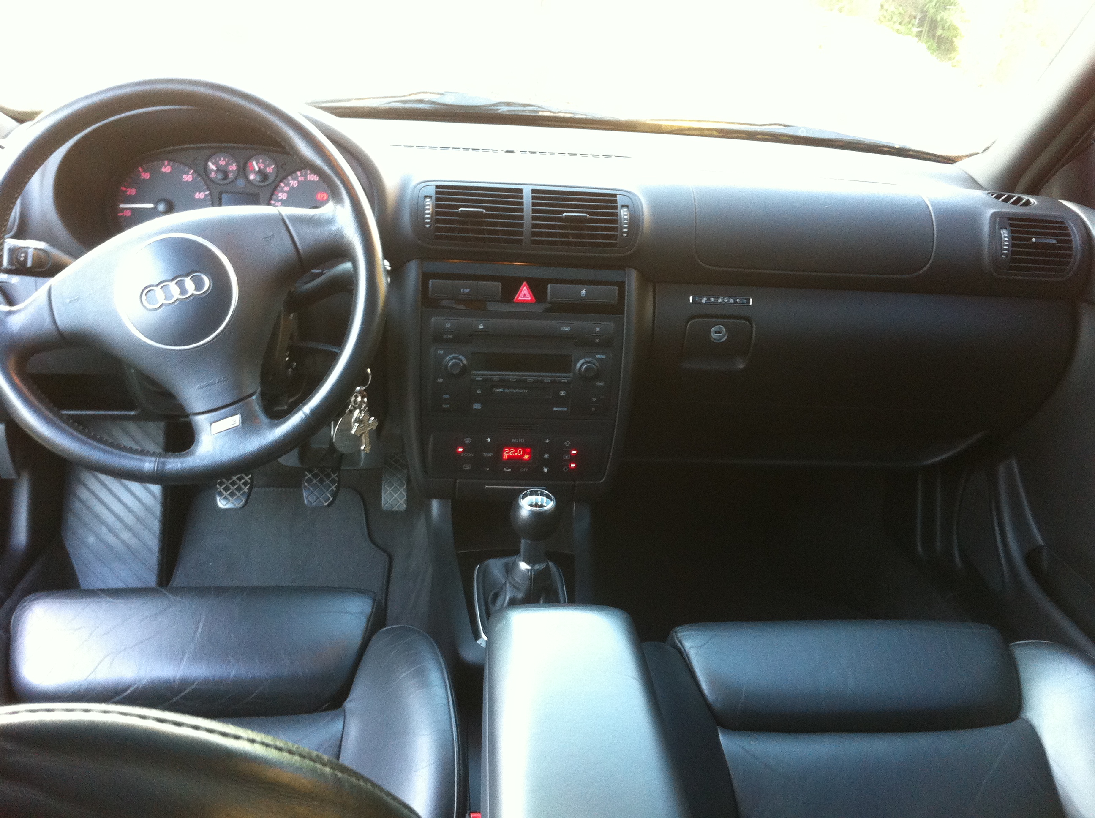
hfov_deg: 52.7
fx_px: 1106
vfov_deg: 40.6
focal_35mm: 35
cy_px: 409
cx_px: 548
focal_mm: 3.85
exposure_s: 1/15
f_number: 2.8
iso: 200
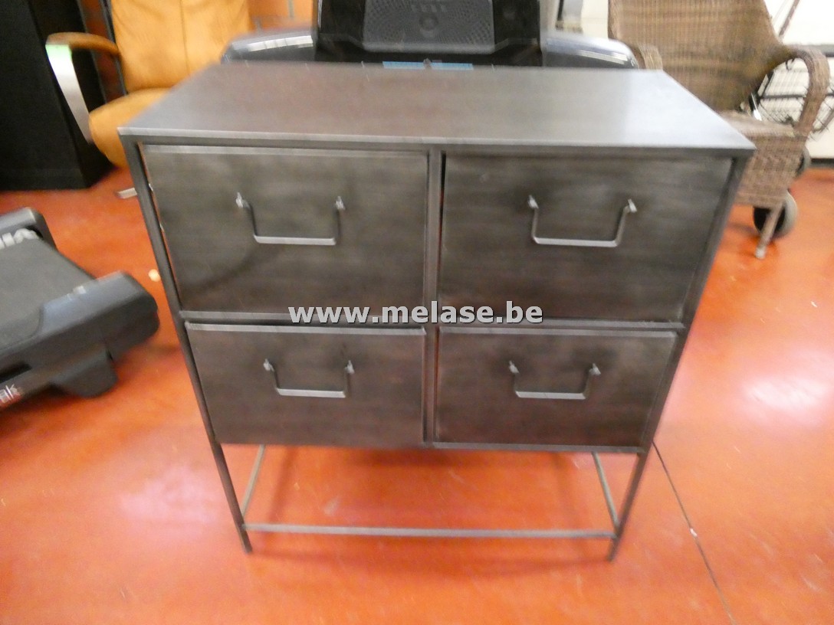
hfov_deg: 71.6
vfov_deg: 56.8
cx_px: 417
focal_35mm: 24
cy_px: 312
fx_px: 578
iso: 1600
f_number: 3.3
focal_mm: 4.3
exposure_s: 1/25
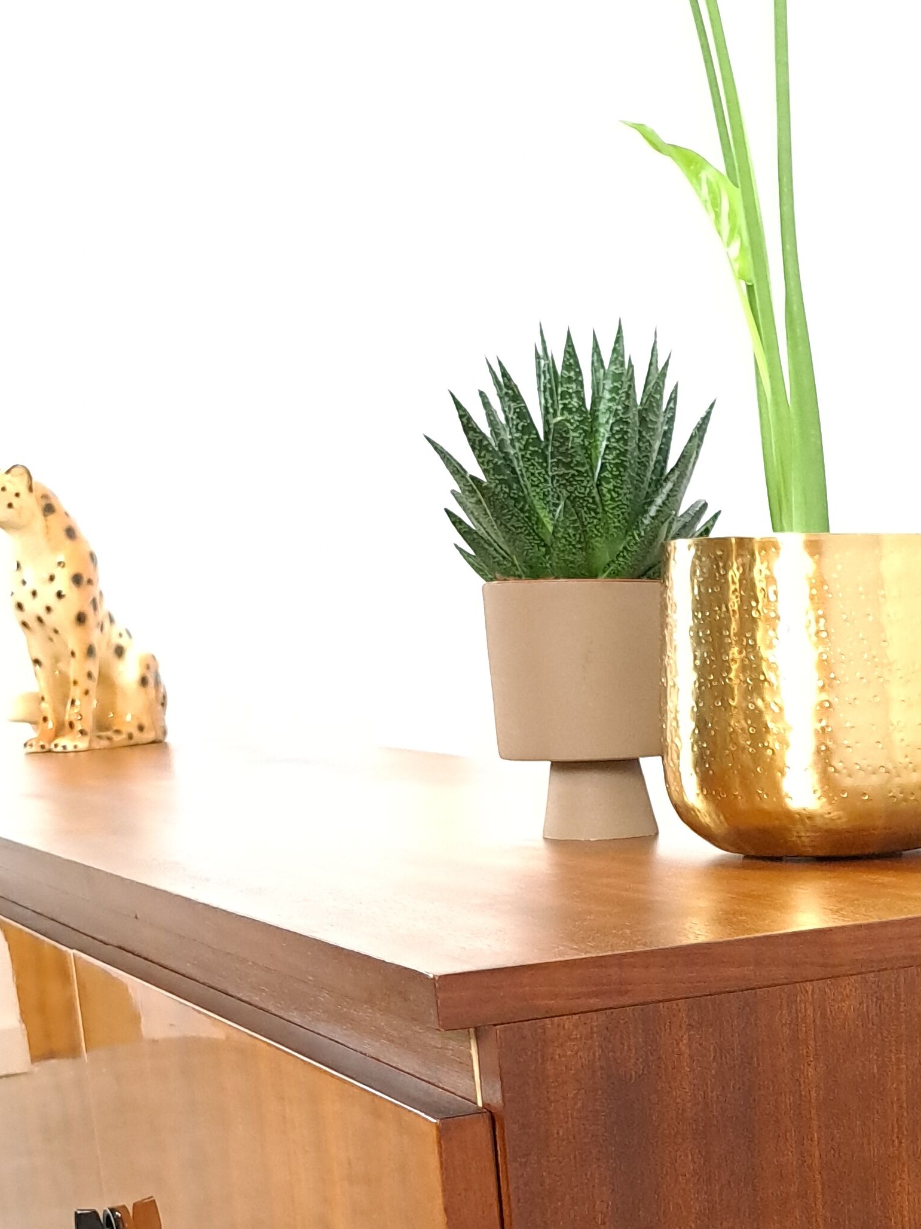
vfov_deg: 33.8
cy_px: 1082
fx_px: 1916
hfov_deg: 25.5
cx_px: 947
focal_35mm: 54
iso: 640
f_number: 1.8
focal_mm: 5.23
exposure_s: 1/33
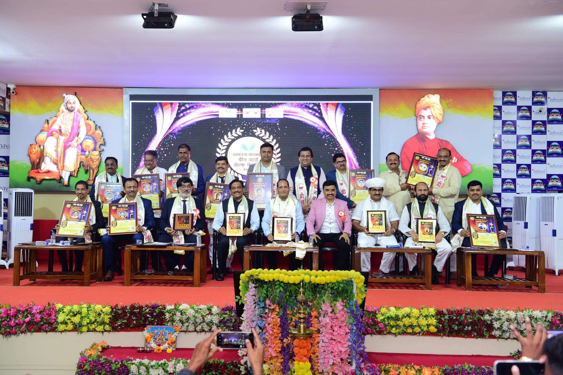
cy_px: 188
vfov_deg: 29.9
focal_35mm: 45
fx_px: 704
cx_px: 282
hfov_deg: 43.6
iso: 1000
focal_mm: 45
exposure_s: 1/160
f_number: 5
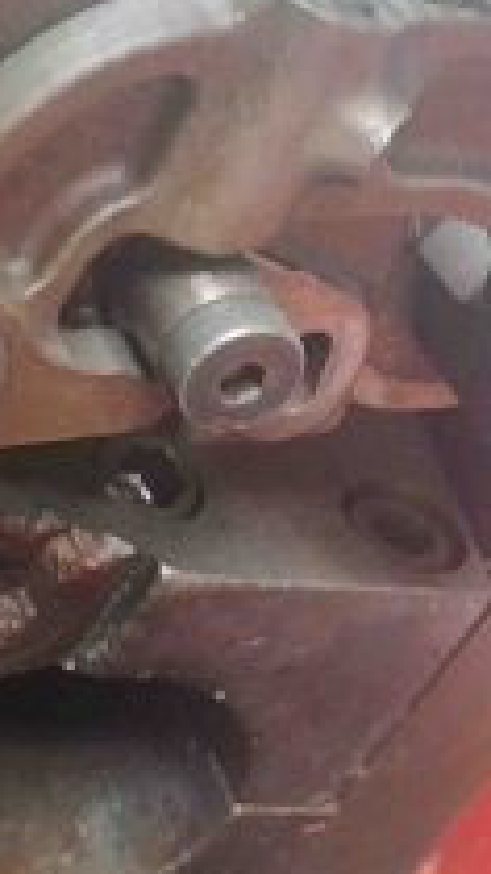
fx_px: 1621
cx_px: -166
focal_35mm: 70
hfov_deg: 16.2
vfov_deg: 30.0
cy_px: 551
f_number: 1.8
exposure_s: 1/25
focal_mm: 4.75
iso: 320
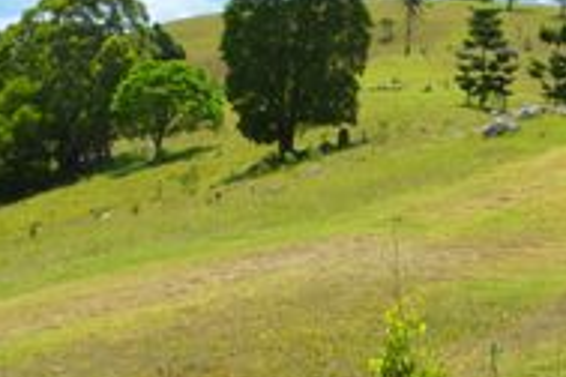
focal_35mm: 67
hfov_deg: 30.1
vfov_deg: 20.3
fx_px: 1053
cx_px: 314
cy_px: 175
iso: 100
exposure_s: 1/320
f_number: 9
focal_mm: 18
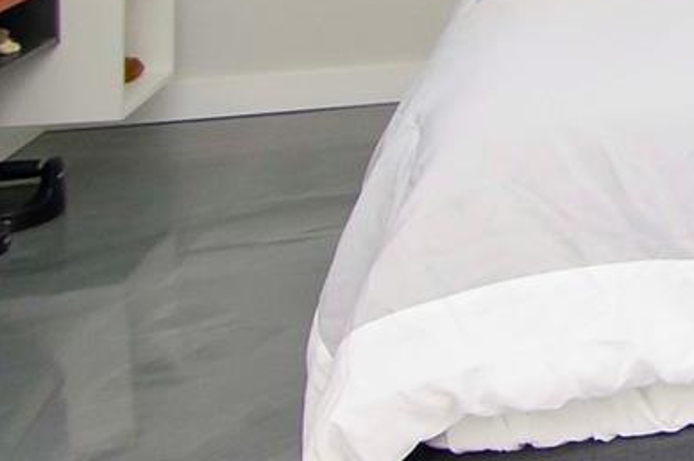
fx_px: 1311
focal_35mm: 68
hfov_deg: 20.2
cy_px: -302
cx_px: 1284
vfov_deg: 17.2
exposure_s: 1/100
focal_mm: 11
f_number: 5
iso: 800
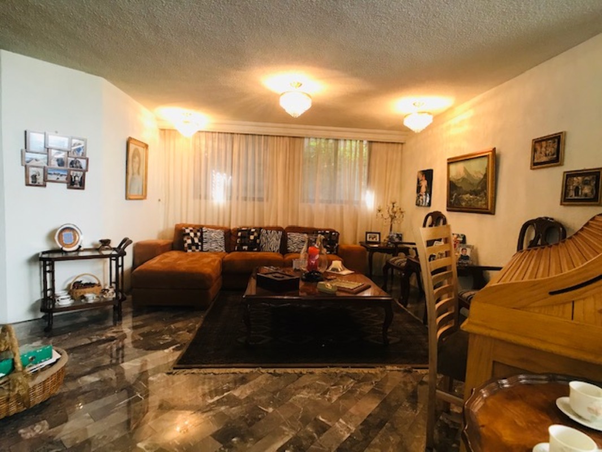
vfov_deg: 49.8
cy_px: 226
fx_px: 487
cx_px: 301
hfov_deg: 63.4
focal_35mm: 28
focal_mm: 3.99
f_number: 1.8
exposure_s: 1/20
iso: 40
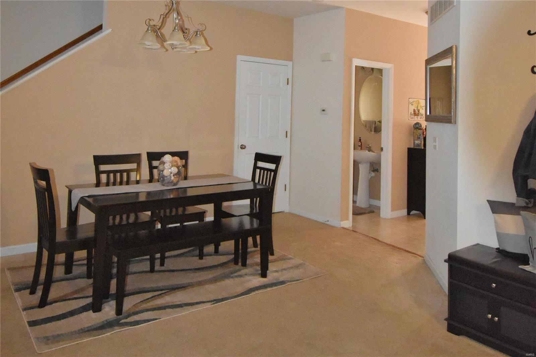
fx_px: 290
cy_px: 178
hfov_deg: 85.5
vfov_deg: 63.2
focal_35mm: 20
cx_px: 268
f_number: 4.8
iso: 4500
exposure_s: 1/60
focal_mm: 13
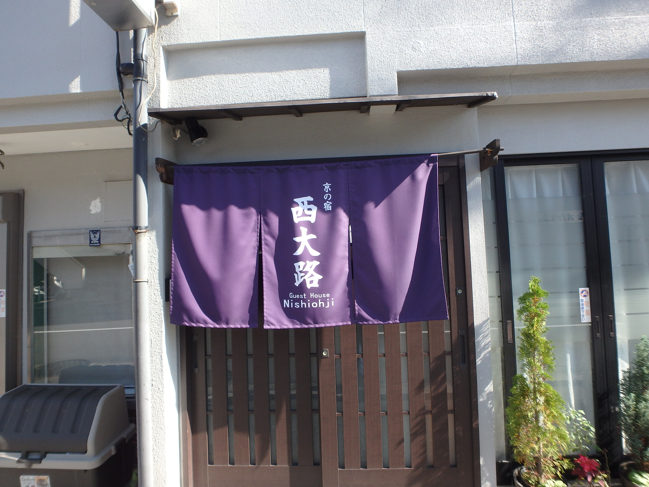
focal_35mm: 21
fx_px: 394
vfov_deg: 63.4
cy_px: 244
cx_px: 324
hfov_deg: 79.0
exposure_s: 1/320
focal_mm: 3.7
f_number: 3.5
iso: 125
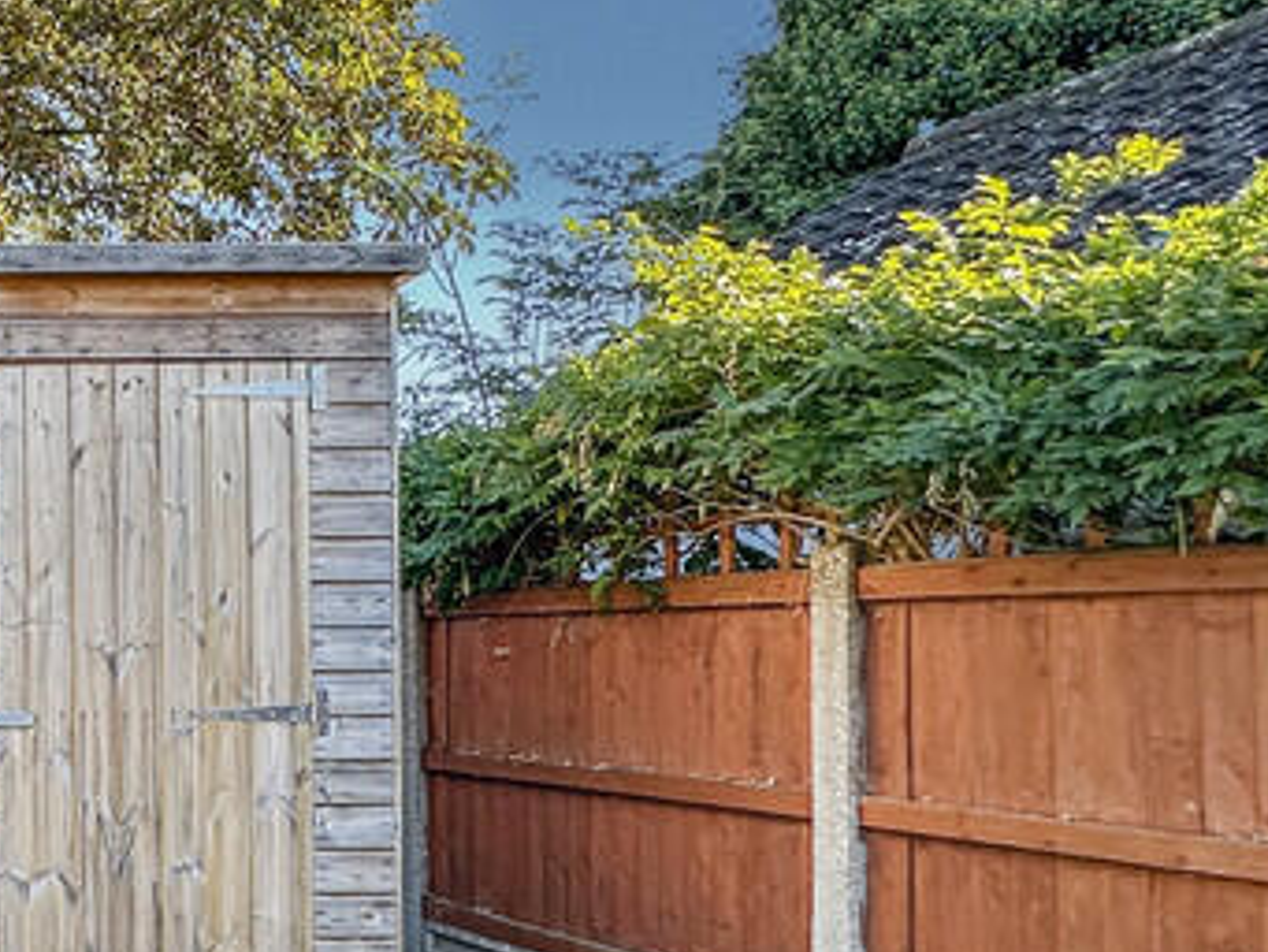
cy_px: 647
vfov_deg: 34.0
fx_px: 1539
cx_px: -442
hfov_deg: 32.0
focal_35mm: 42
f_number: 2.2
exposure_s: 1/226
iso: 40
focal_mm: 2.22
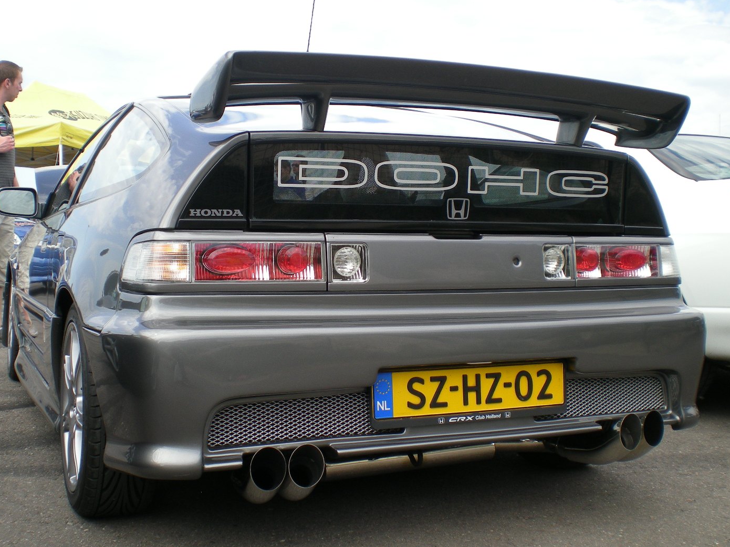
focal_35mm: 42
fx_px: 886
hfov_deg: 44.8
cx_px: 332
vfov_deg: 34.3
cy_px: 288
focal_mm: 6.3
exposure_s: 1/150
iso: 50
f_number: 4.6
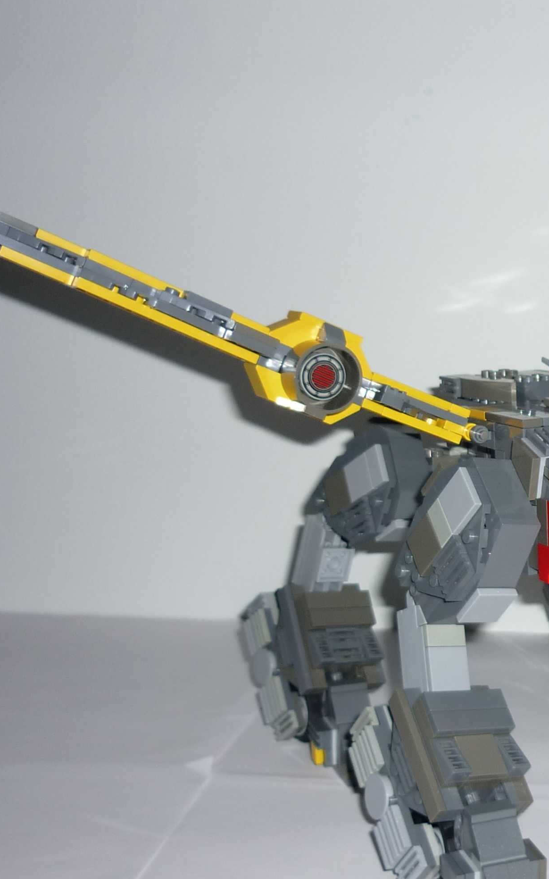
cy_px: 447
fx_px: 1389
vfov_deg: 35.1
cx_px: 555
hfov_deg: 21.5
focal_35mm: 58
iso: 100
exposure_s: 1/60
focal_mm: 5.5
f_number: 2.8
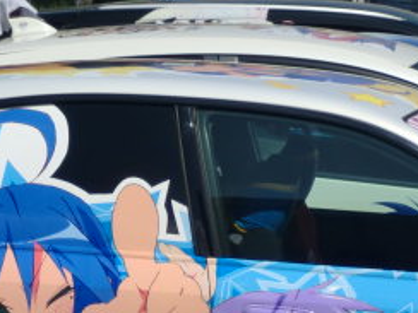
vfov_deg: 6.4
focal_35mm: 231
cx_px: 192
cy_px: 354
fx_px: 2789
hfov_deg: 8.6
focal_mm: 15.7
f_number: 5.1
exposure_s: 1/1000
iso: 64
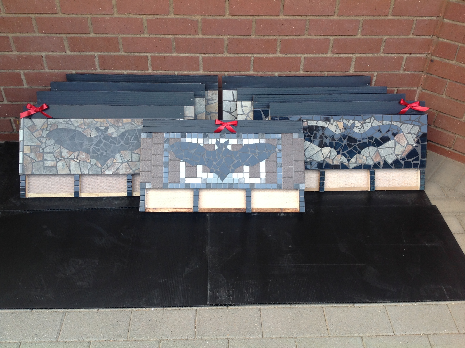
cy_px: 174
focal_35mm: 35
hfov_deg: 52.7
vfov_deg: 40.6
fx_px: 469
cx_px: 232
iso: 50
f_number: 2.4
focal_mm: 4.28
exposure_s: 1/120
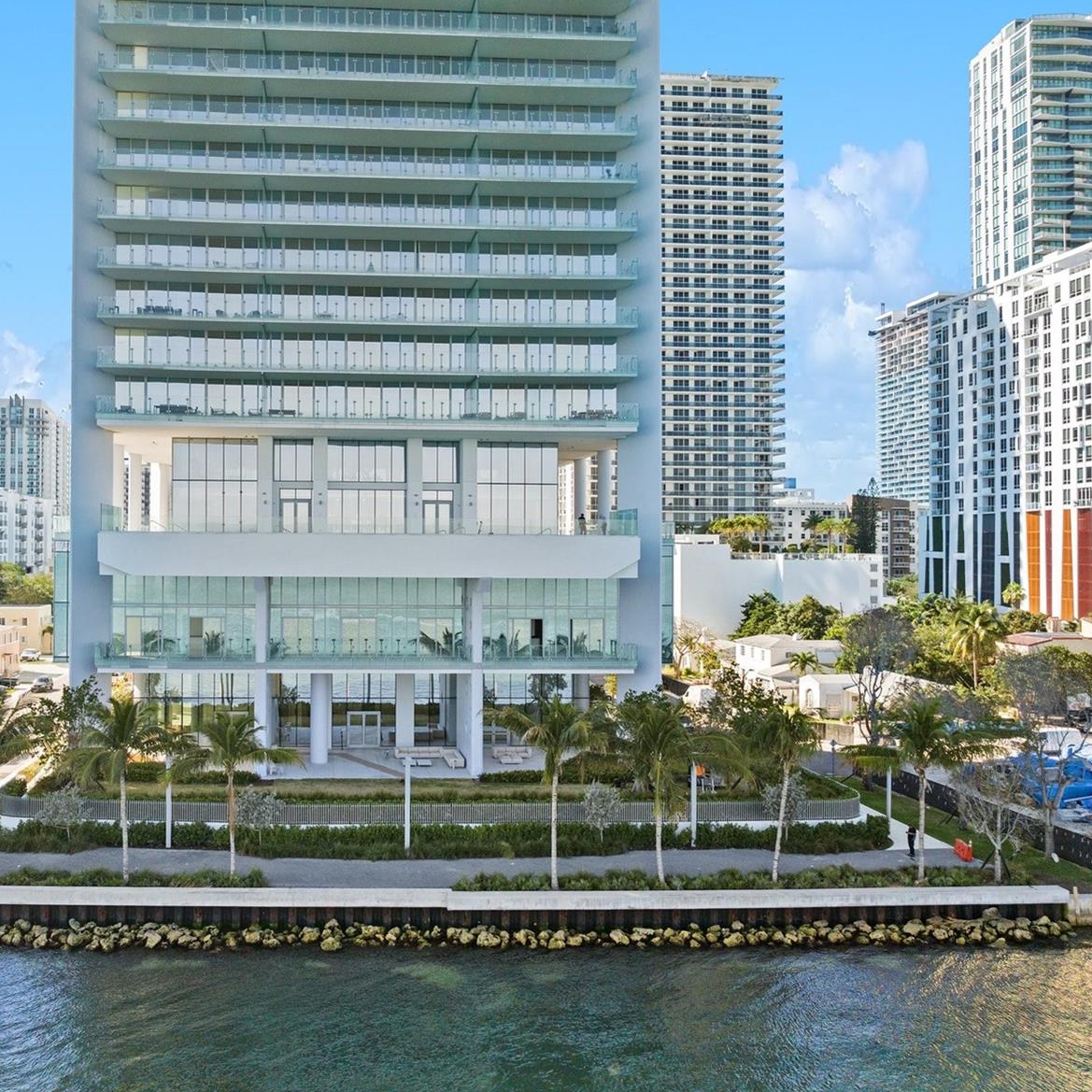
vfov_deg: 55.6
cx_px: 374
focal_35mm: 29
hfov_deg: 54.6
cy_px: 541
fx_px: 1035
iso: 190
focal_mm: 12.29
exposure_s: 1/2000
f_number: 2.8
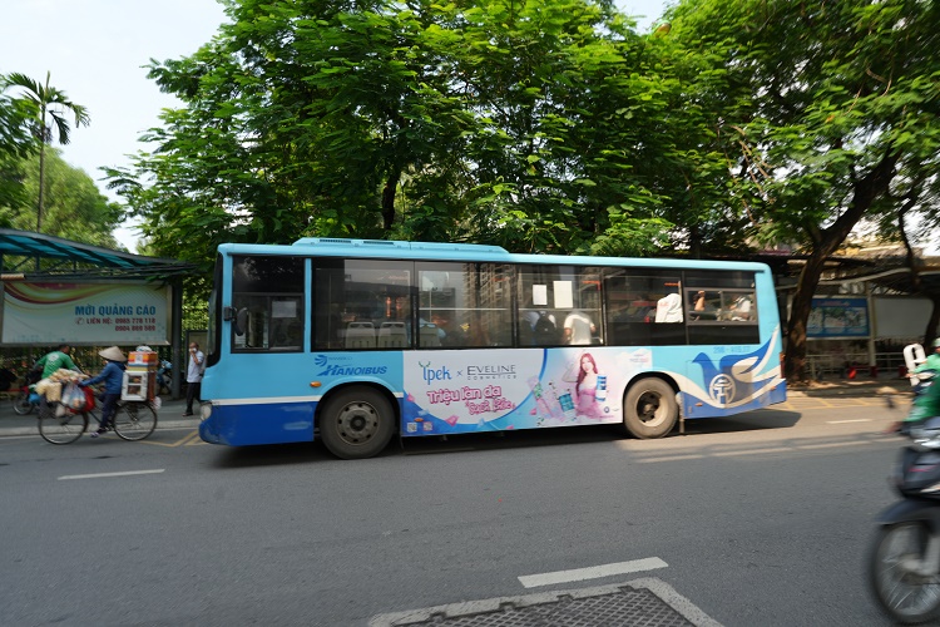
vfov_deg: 61.9
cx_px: 470
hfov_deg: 84.0
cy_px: 314
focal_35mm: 20
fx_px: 522
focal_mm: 20
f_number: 8
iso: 100
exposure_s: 1/80
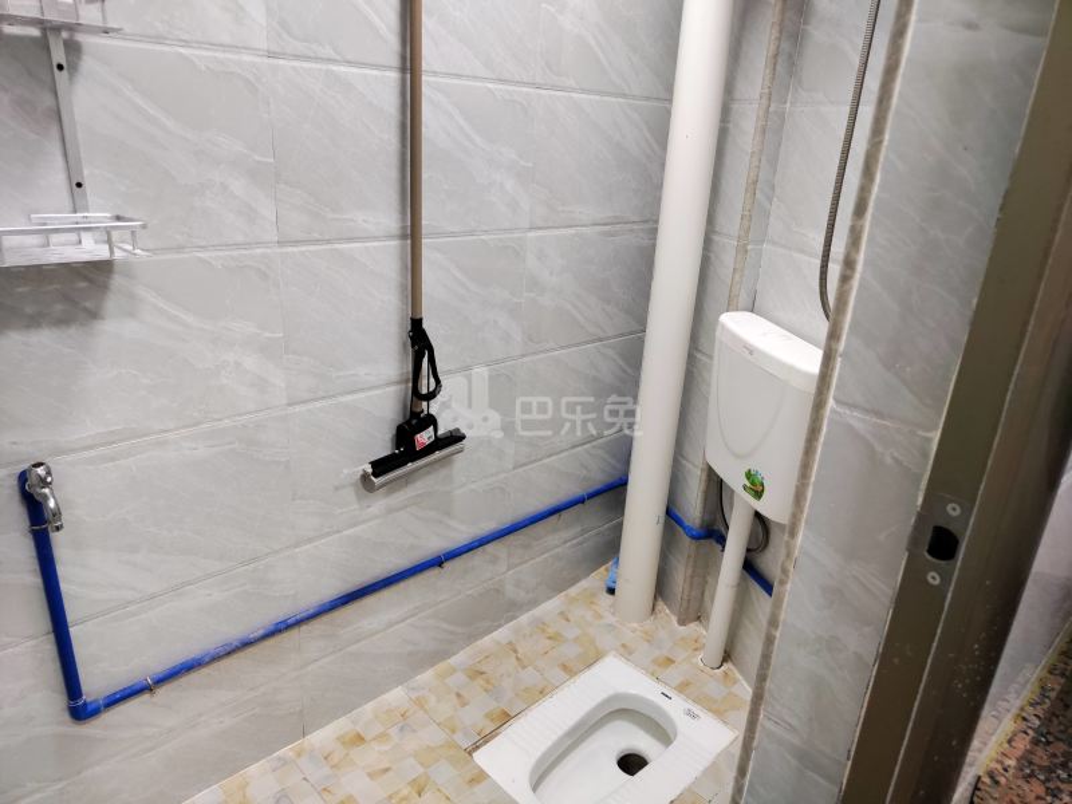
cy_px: 402
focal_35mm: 41
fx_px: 1270
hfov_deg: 45.8
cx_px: 536
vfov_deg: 35.1
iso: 311
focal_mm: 5.59
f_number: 1.88
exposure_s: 1/50
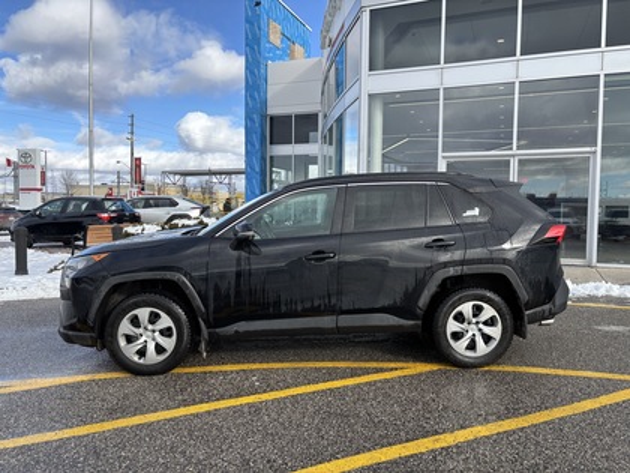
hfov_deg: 67.3
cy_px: 236
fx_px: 473
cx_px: 315
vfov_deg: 53.1
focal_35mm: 26
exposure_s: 1/1783
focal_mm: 5.96
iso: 50
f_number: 1.6
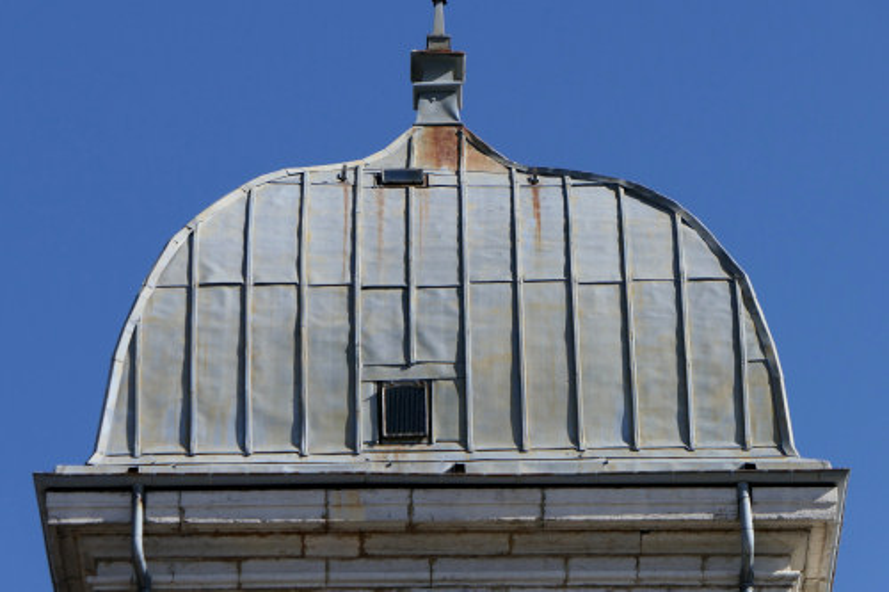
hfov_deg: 11.7
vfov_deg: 7.8
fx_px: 4320
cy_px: 296
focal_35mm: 175
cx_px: 444
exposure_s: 1/1300
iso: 125
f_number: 4.3
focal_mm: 64.3
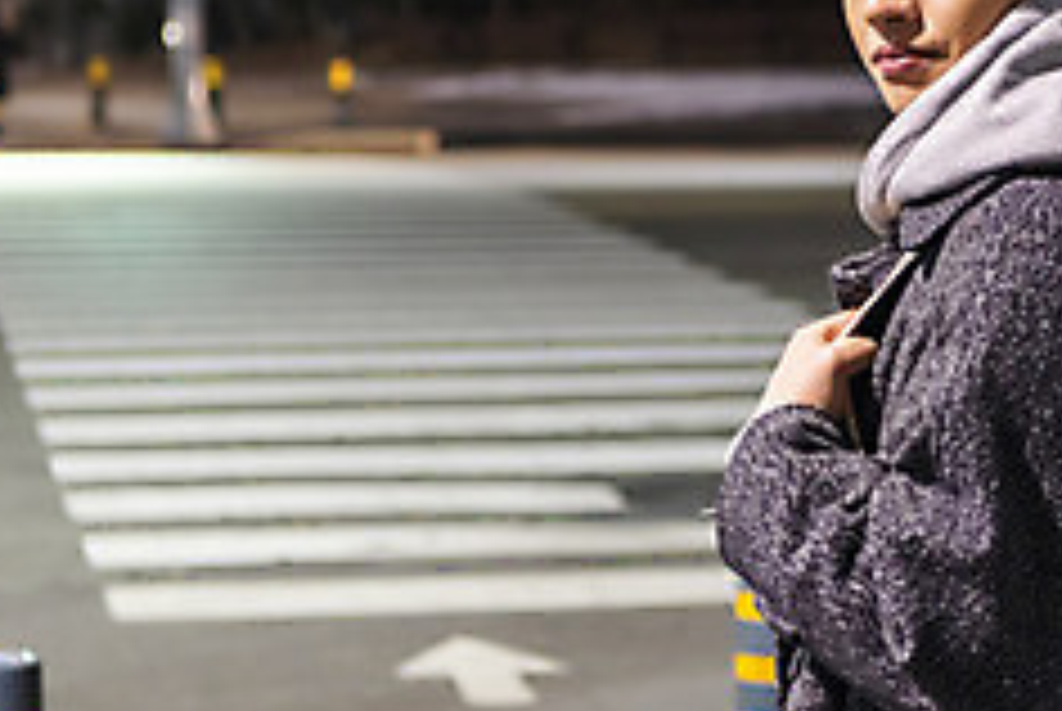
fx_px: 3899
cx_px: 632
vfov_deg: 10.4
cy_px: 234
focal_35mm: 132
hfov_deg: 15.5
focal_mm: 52
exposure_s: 1/40
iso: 1250
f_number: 2.8
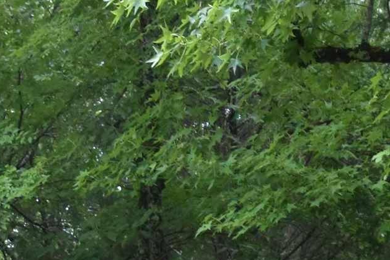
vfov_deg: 5.3
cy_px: 456
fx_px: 2777
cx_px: 450
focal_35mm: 256
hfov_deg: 8.0
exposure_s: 1/160
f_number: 6.3
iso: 800
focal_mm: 35
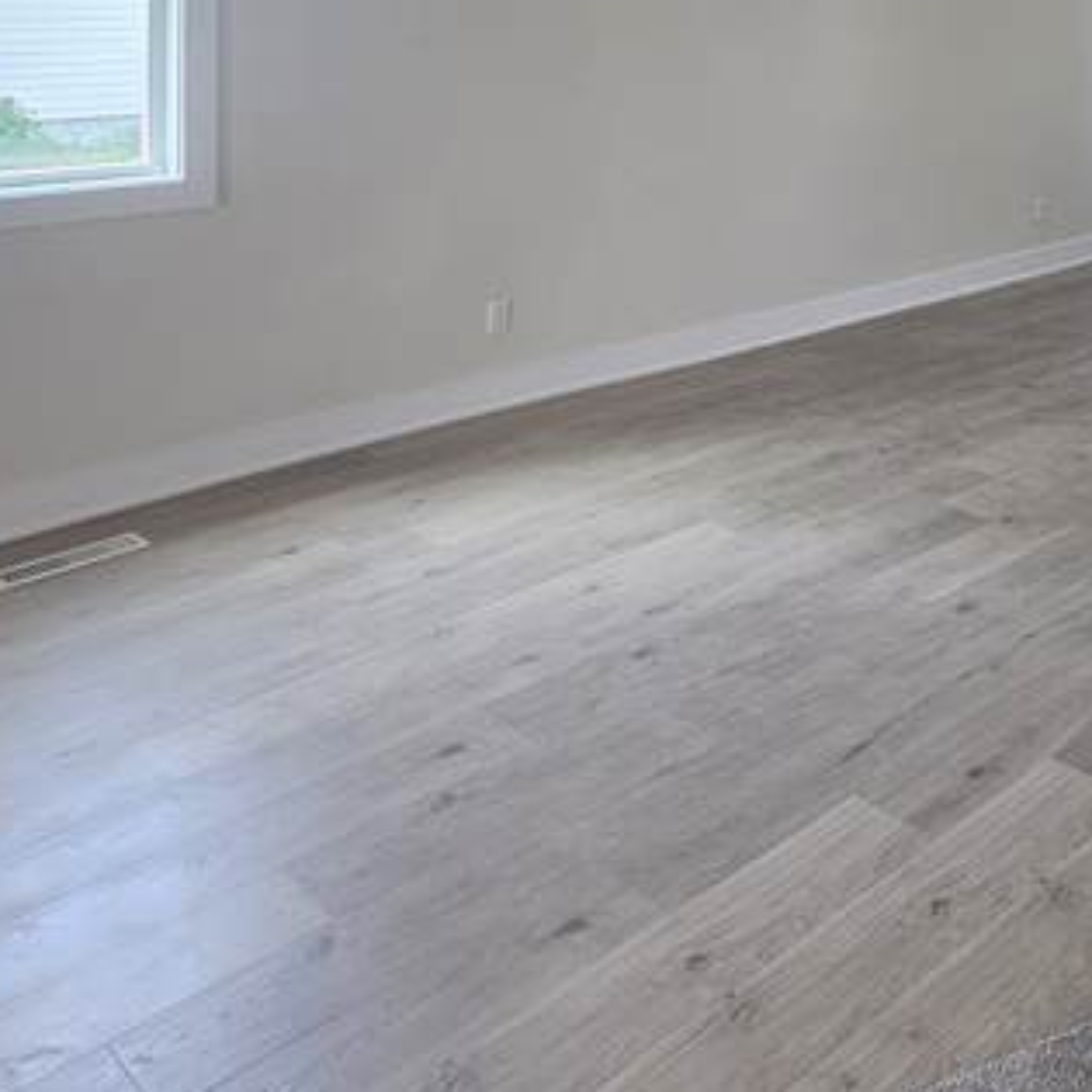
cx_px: 1095
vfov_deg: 41.2
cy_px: 0
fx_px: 1249
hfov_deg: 41.1
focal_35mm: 35
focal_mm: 2.2
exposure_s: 1/77
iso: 160
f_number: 2.2
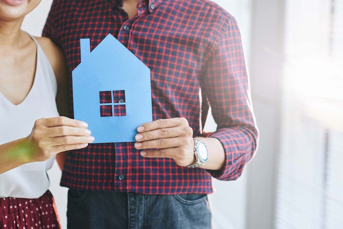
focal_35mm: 85
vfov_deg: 16.1
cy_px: 114
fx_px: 810
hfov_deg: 23.9
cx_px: 172
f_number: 3.3
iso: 280
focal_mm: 85
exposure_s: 1/250
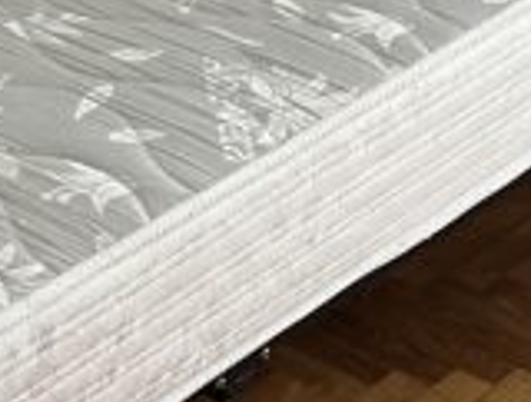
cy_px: 457
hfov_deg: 20.8
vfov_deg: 17.2
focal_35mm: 83
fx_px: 1277
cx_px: -209
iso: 400
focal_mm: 5.7
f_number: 1.5
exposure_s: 1/60
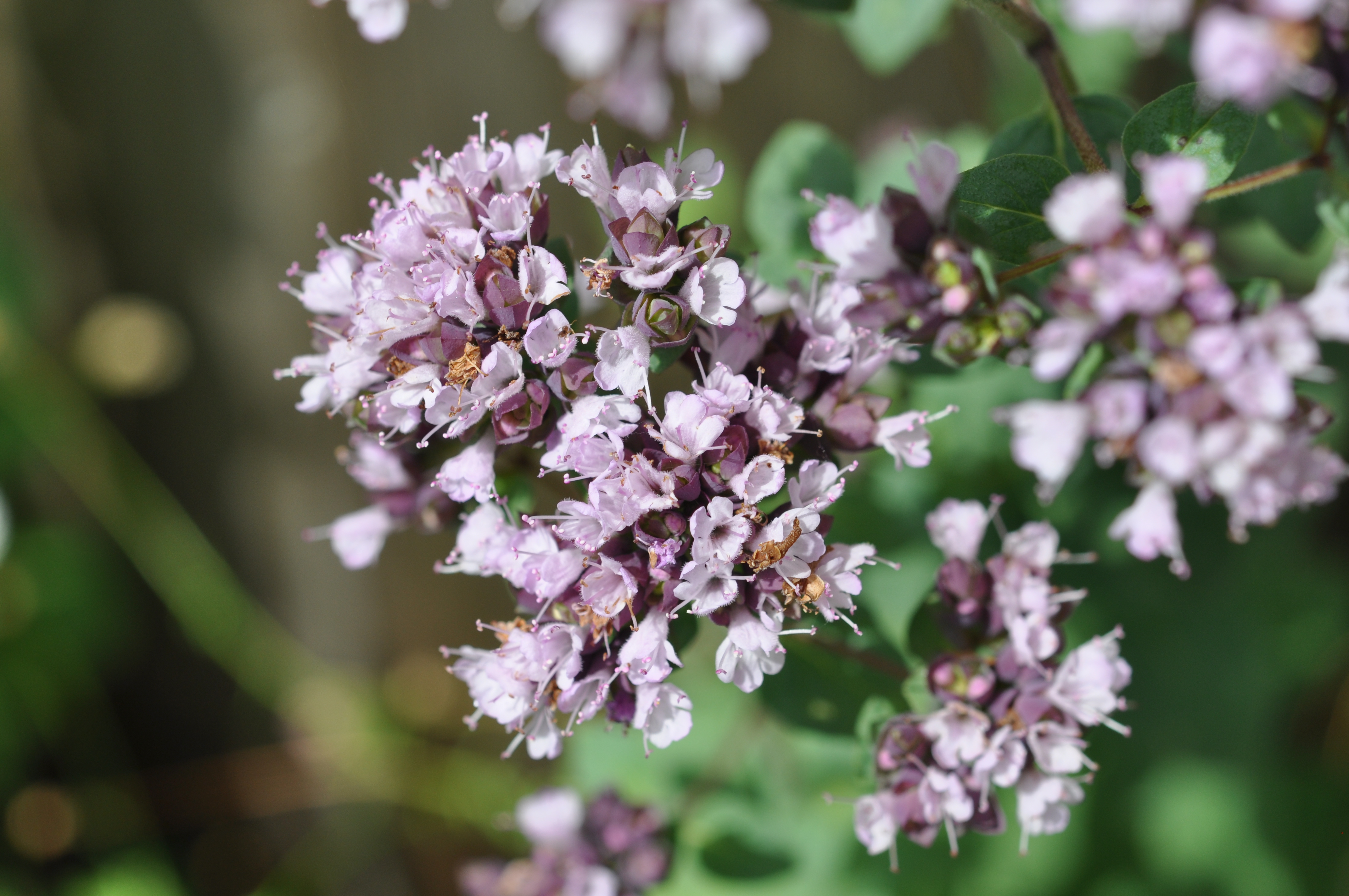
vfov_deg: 15.2
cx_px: 674
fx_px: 3368
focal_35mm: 90
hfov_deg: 22.6
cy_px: 448
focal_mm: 60
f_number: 8
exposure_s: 1/400
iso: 200
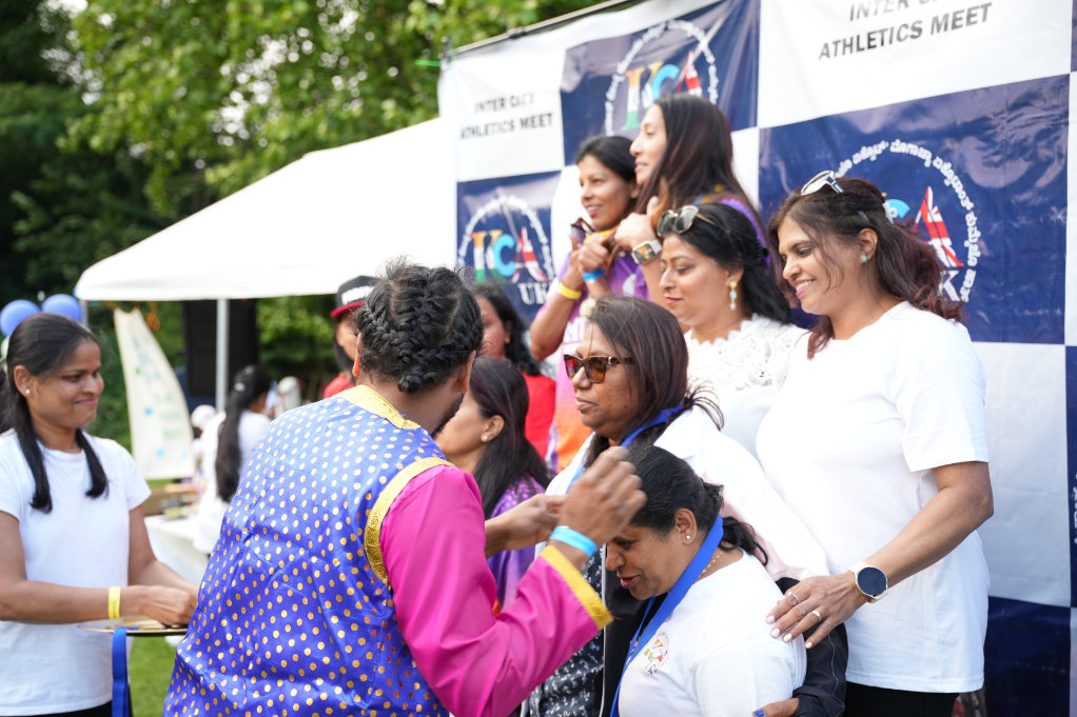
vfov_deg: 32.8
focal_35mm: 41
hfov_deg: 47.6
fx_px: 1220
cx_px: 538
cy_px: 358
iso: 250
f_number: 2.8
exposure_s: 1/250
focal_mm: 40.8
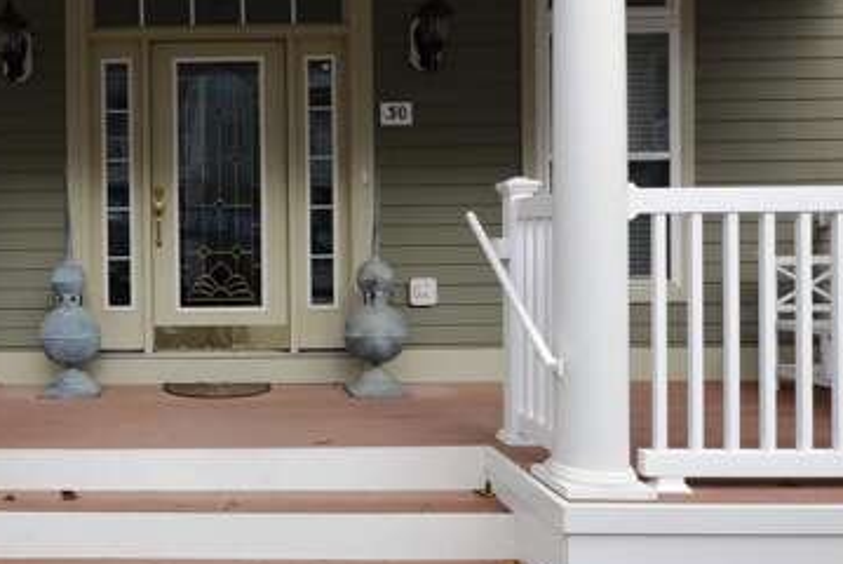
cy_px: 258
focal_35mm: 32
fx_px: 750
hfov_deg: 55.3
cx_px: 193
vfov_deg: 41.2
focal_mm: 10
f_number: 8
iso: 200
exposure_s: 1/250
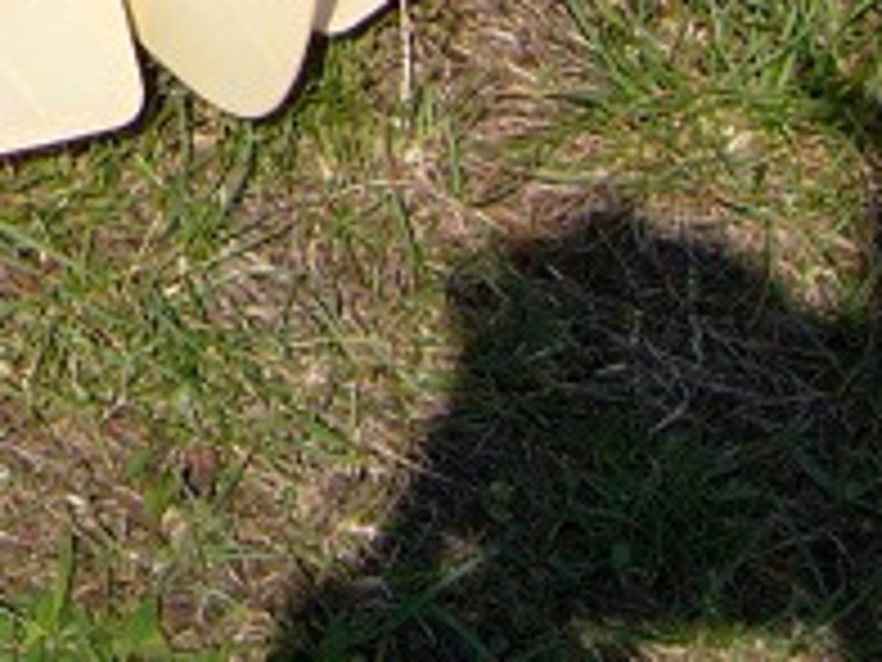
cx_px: -828
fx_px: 4357
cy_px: -662
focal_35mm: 171
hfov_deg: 10.7
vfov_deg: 8.3
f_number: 6.5
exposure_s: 1/1000
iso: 100
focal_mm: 7
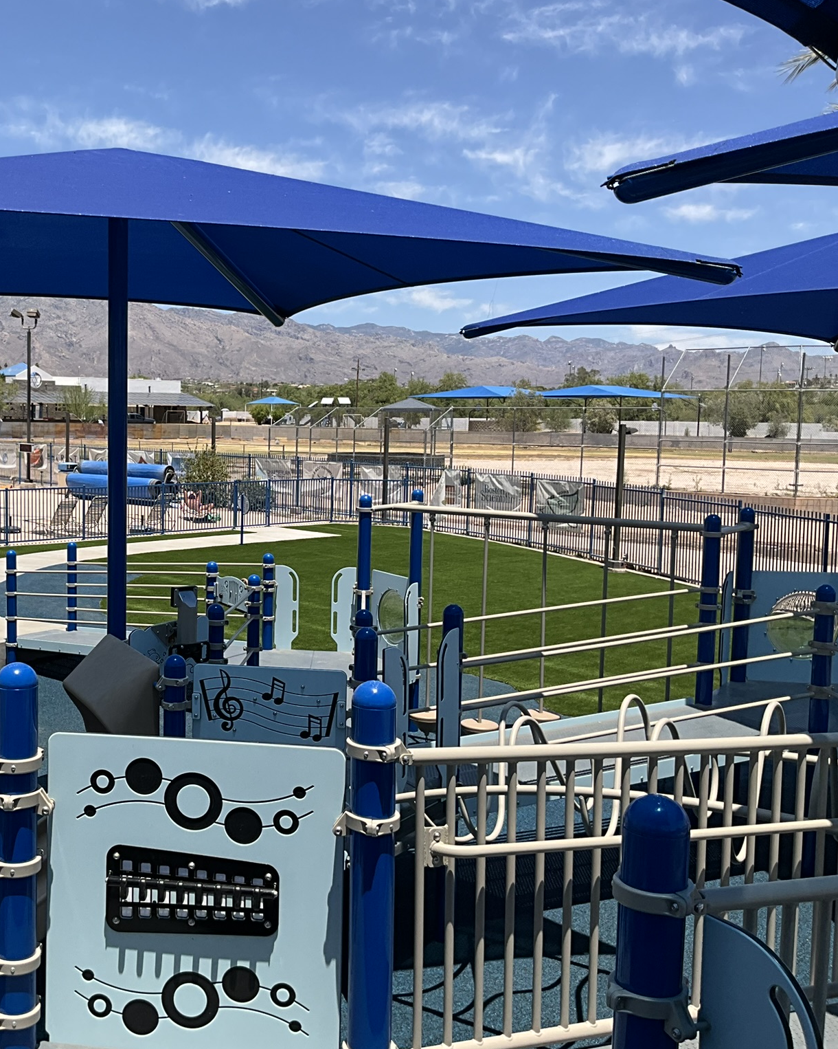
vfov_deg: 47.9
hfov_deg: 37.8
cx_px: 172
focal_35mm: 38
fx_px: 1179
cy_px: 524
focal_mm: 3
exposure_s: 1/1912
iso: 25
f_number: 1.8
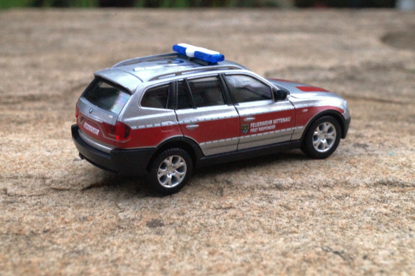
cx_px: 208
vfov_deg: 16.5
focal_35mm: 82
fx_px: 950
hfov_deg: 24.6
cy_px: 138
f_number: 22
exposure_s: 1/40
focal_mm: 55
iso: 3200
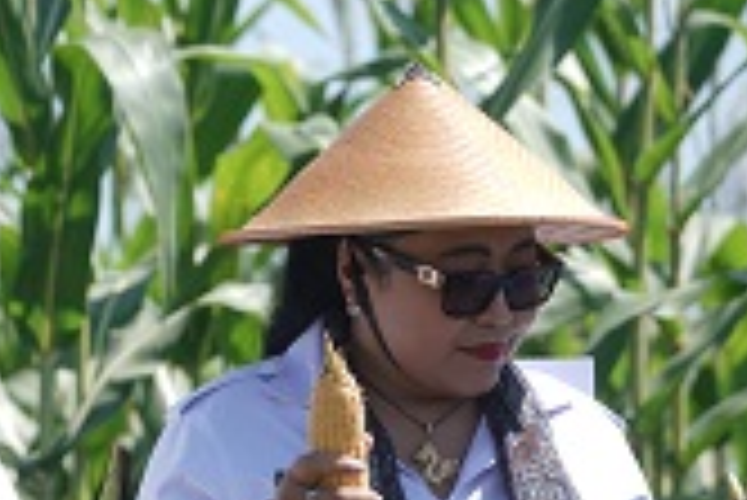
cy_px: 432
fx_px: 13104
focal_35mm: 631
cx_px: -261
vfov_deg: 2.2
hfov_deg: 3.3
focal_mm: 175
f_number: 4.5
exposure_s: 1/320
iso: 64
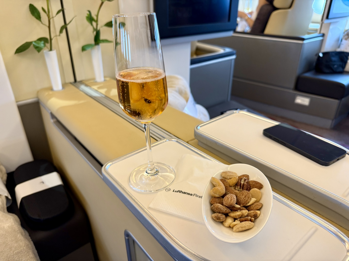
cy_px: 130
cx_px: 174
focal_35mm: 24
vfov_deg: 56.8
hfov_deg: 71.6
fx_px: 242
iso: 160
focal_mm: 6.76
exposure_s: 1/71
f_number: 1.78
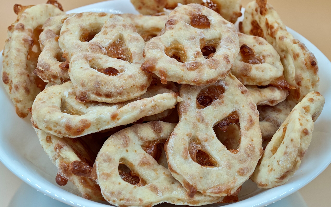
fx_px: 577
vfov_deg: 20.3
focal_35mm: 64
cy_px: 89
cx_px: 165
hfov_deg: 32.0
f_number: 2
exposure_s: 1/100
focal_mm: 9
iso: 100
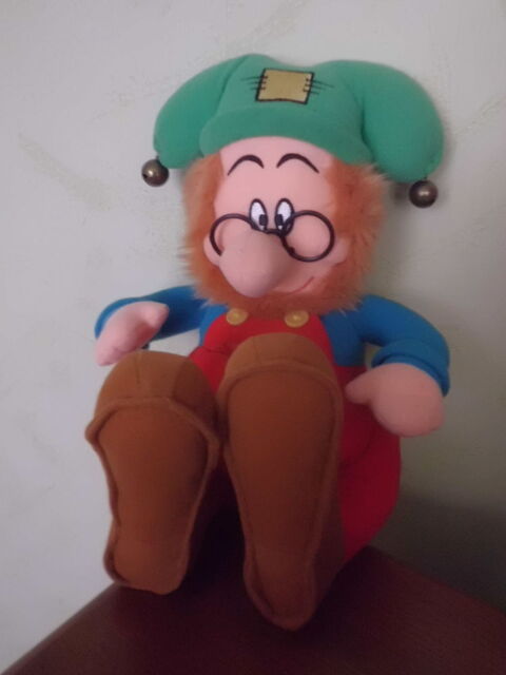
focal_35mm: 26
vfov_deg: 67.3
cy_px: 338
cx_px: 253
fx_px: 507
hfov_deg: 53.1
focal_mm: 4.6
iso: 800
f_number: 3.2
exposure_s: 1/8
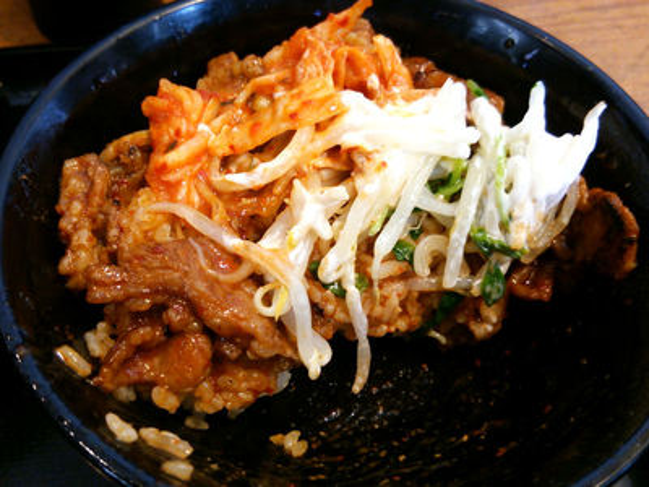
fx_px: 562
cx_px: 324
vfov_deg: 46.8
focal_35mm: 30
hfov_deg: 60.0
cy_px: 244
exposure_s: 1/36
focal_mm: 4.06
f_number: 1.94
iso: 160
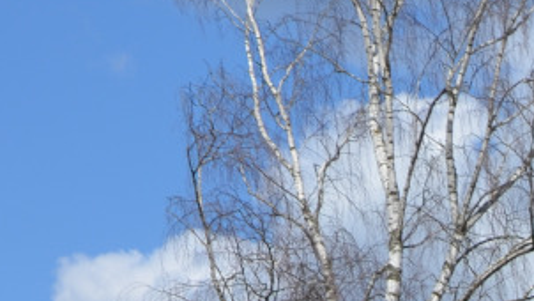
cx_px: 1093
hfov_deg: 9.2
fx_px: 3087
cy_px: 641
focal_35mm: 218
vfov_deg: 5.4
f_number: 9
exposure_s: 1/320
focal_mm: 28
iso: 100
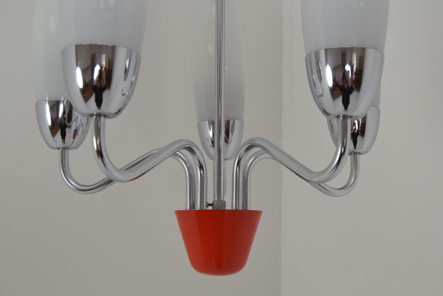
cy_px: 148
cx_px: 222
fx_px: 573
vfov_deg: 29.0
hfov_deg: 42.3
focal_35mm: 46
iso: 1600
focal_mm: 31
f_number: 8
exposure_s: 1/250
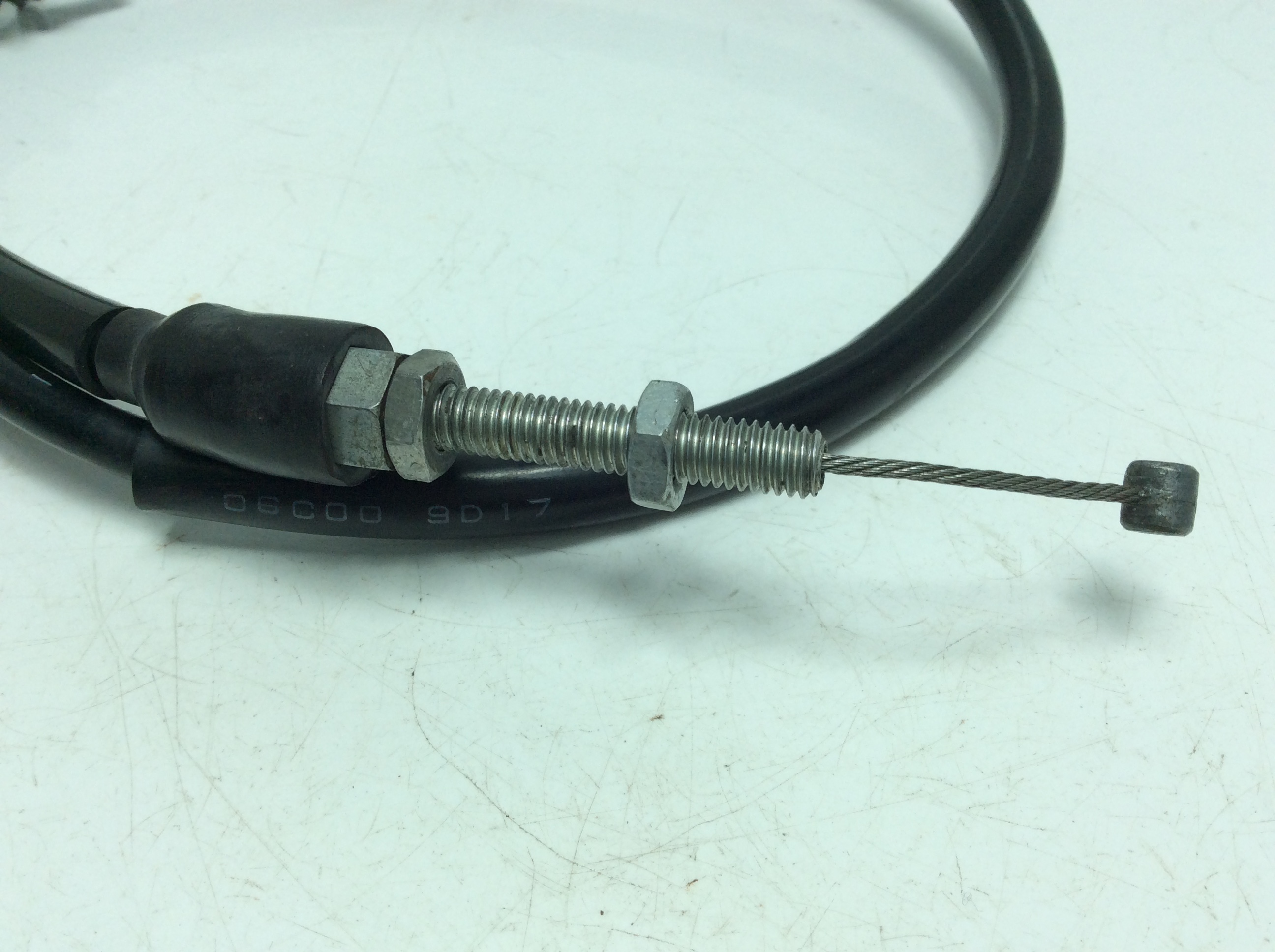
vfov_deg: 44.1
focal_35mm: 32
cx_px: 638
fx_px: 1177
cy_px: 476
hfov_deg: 56.9
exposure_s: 1/520
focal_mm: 3.3
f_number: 2.4
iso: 32
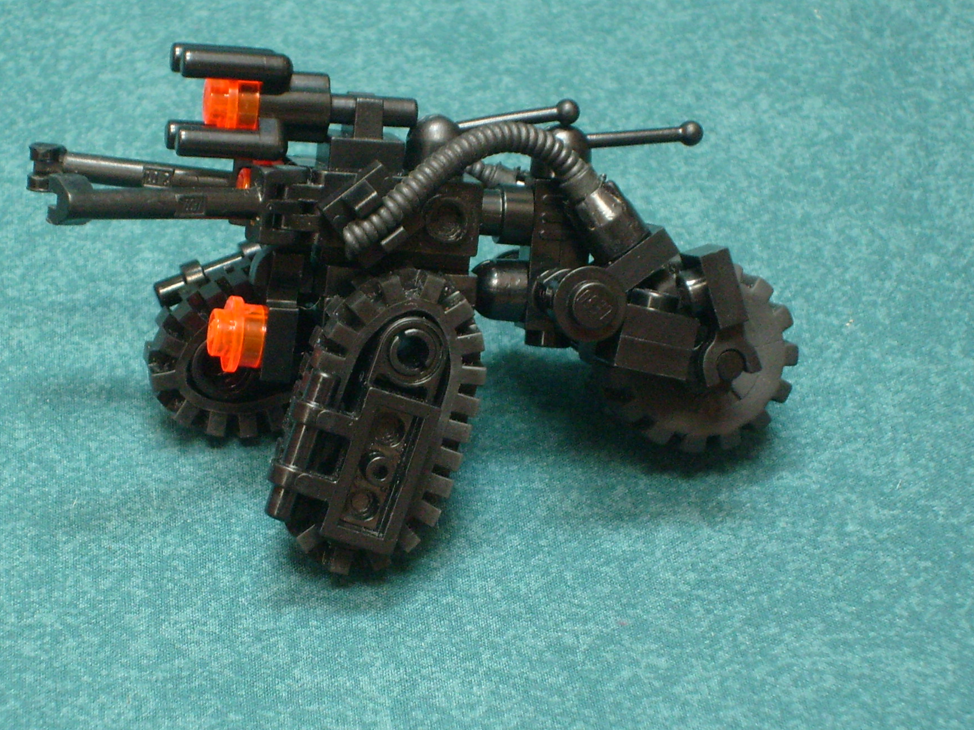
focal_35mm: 137
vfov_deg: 10.8
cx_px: 364
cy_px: 403
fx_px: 3854
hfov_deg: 14.4
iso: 200
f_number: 4.6
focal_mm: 15.5
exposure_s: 1/8
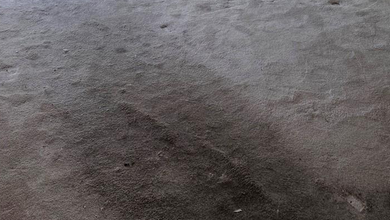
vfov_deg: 20.0
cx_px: 214
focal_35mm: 57
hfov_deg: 36.6
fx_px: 590
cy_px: -34
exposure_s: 1/120
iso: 160
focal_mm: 5.4
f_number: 1.8
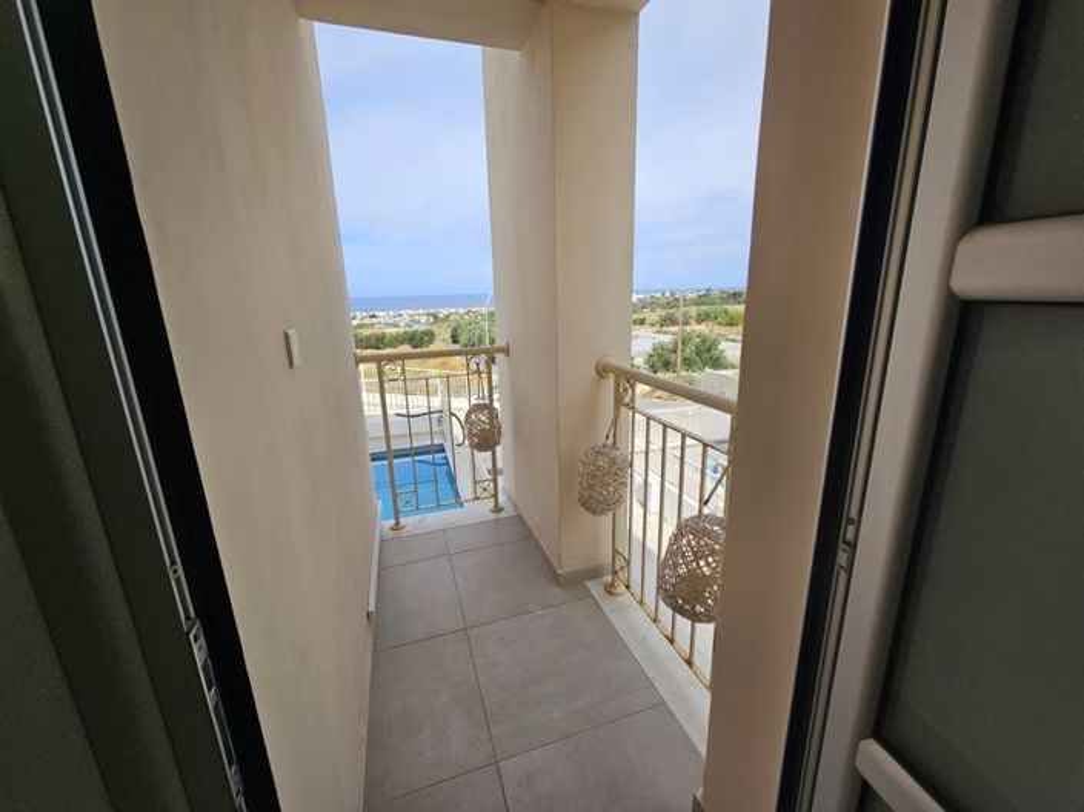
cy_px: 406
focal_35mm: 13
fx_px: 407
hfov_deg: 106.2
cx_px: 542
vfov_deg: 89.9
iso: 50
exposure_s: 1/1525
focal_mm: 2.2
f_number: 2.2
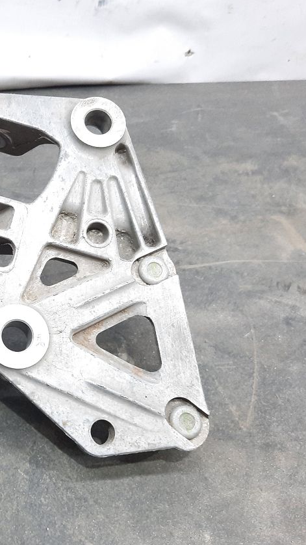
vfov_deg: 51.6
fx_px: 563
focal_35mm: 39
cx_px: -16
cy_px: 266
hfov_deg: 28.2
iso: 320
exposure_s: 1/50
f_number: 2
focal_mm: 4.6
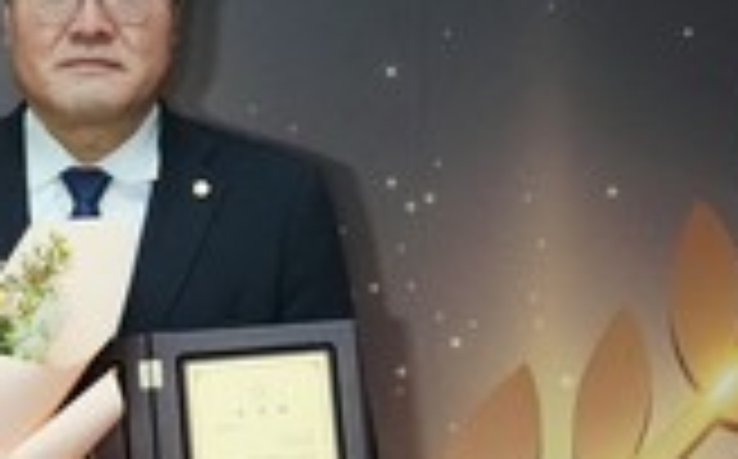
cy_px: 220
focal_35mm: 170
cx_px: 144
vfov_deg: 7.7
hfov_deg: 12.3
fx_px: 3415
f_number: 7.1
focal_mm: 35
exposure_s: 1/125
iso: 3200
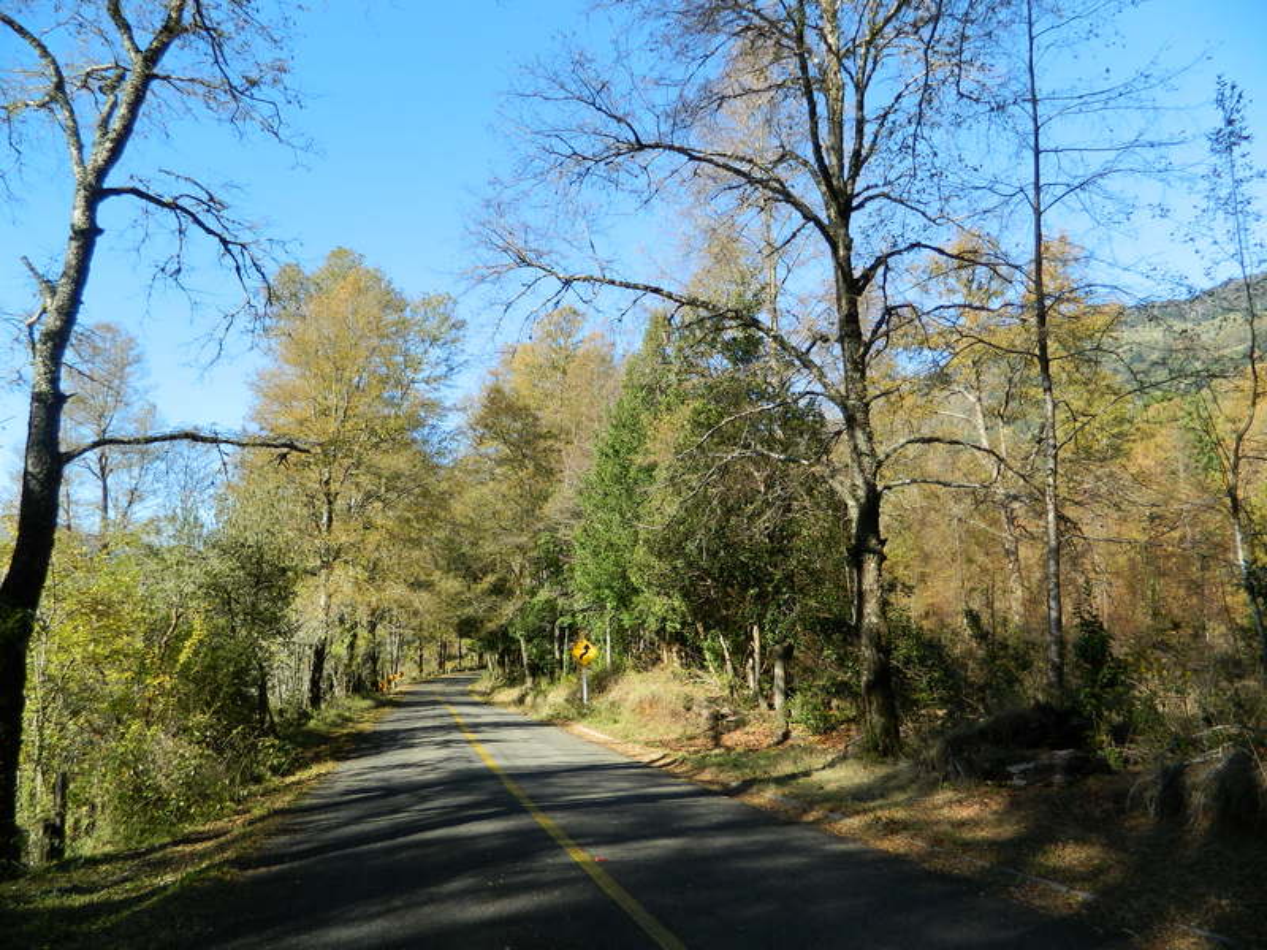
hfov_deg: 69.4
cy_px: 475
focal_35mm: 25
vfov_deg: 54.9
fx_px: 915
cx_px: 634
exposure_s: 1/320
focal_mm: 4.5
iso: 80
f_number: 3.1
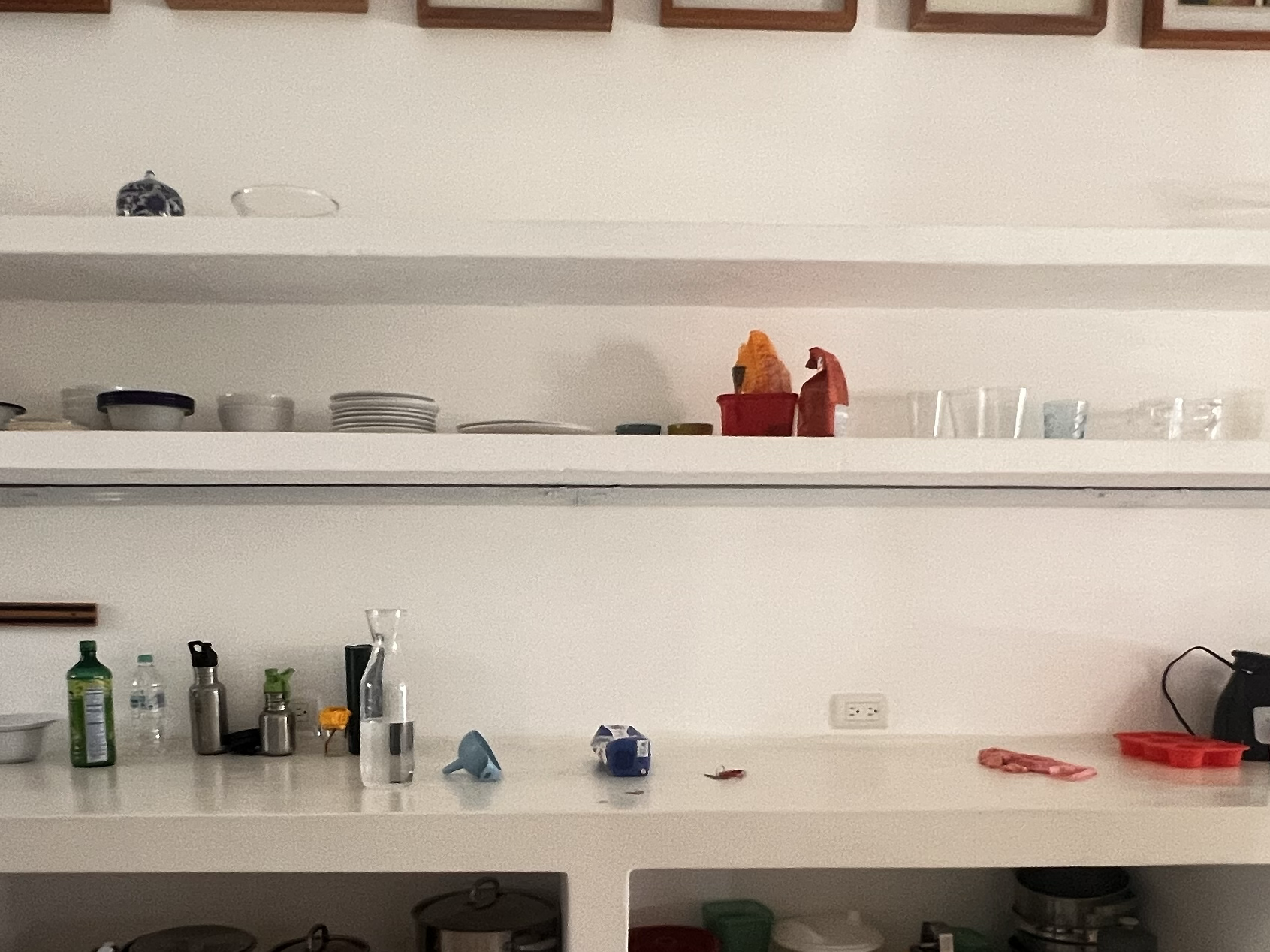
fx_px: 1137
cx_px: 577
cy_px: 733
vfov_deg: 43.7
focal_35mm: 31
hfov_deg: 58.3
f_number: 1.8
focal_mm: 1.57
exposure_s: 1/60
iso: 320
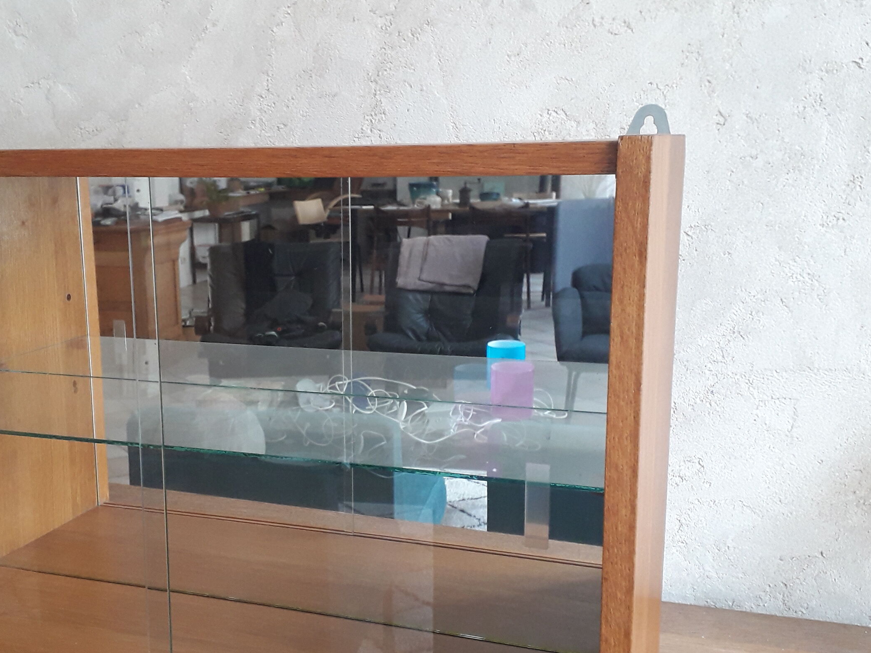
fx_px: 1057
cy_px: 377
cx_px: 296
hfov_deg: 44.2
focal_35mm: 42
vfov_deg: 34.3
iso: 160
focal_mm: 3.6
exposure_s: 1/50
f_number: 1.9
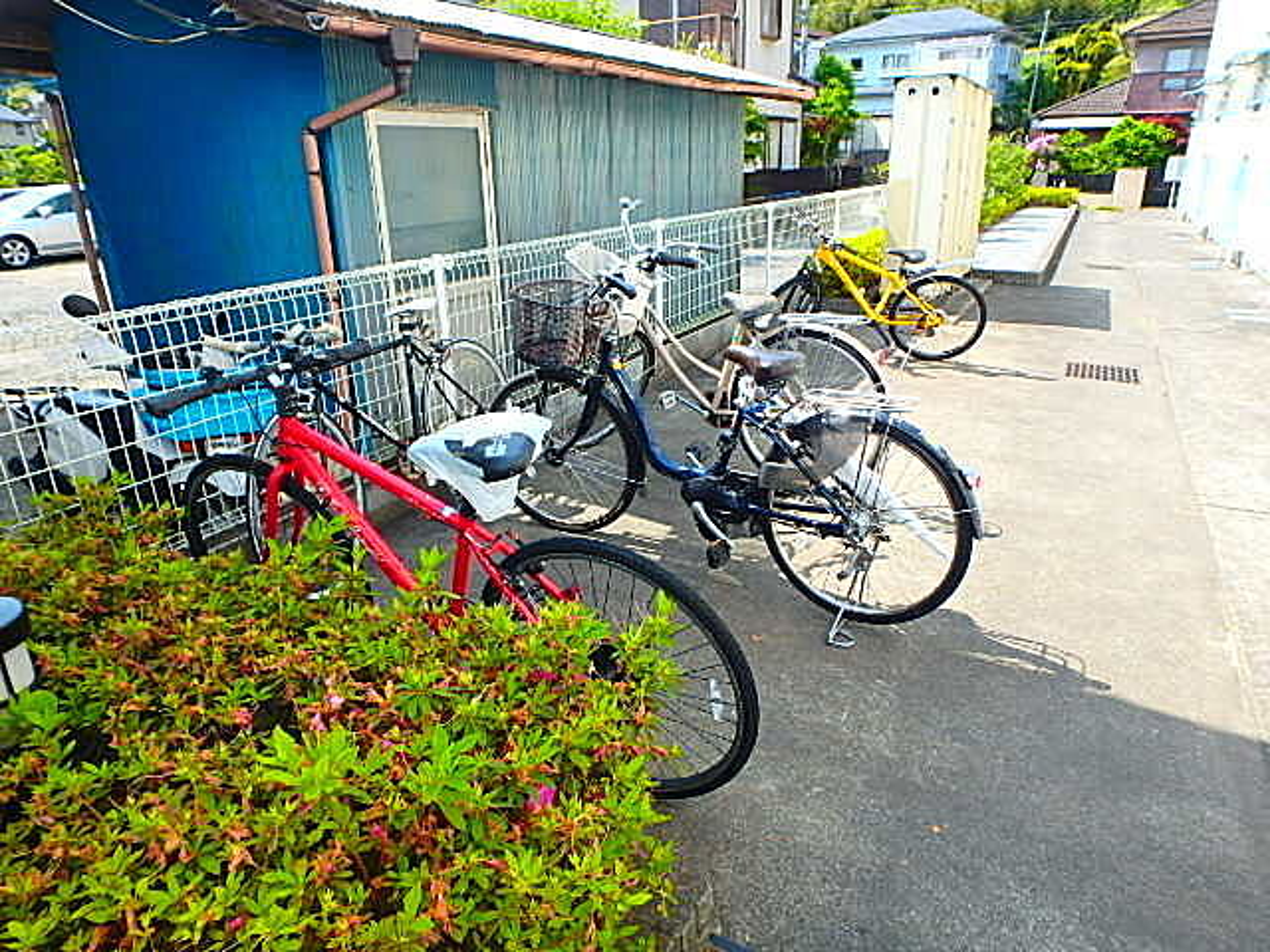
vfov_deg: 63.4
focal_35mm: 21
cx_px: 635
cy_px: 476
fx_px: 770
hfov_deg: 79.0
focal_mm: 3.7
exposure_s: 1/320
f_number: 3.5
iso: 125
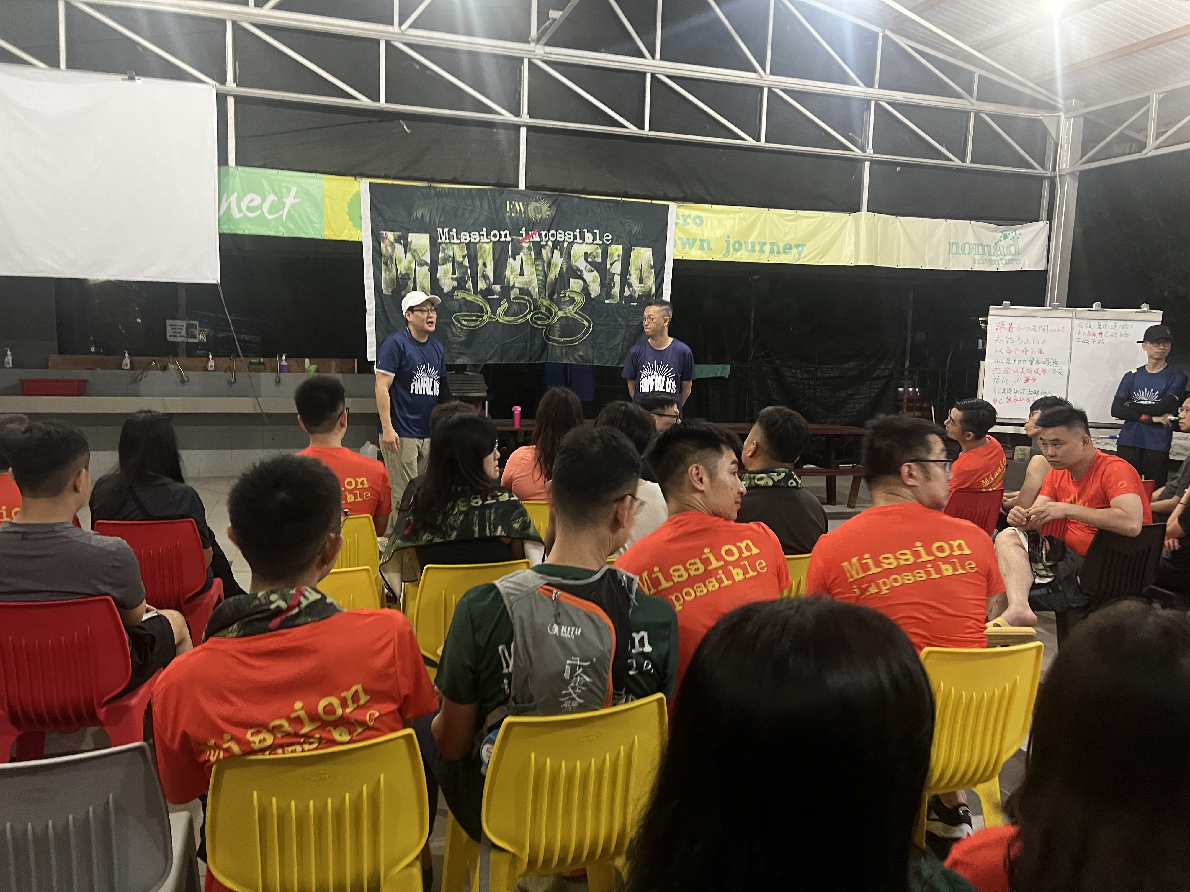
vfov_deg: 53.1
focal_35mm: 26
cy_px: 446
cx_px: 595
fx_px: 894
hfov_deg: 67.3
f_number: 1.5
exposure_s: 1/25
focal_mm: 5.7
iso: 500
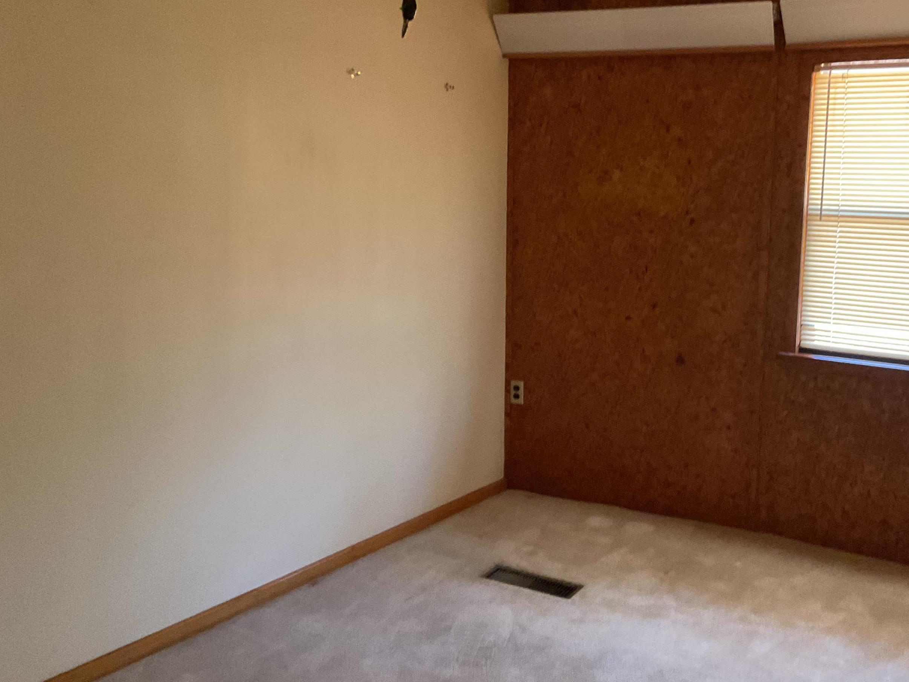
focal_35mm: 37
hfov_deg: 49.7
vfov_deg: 38.6
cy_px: 296
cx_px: 561
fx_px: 972
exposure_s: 1/30
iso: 400
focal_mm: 3
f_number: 1.8
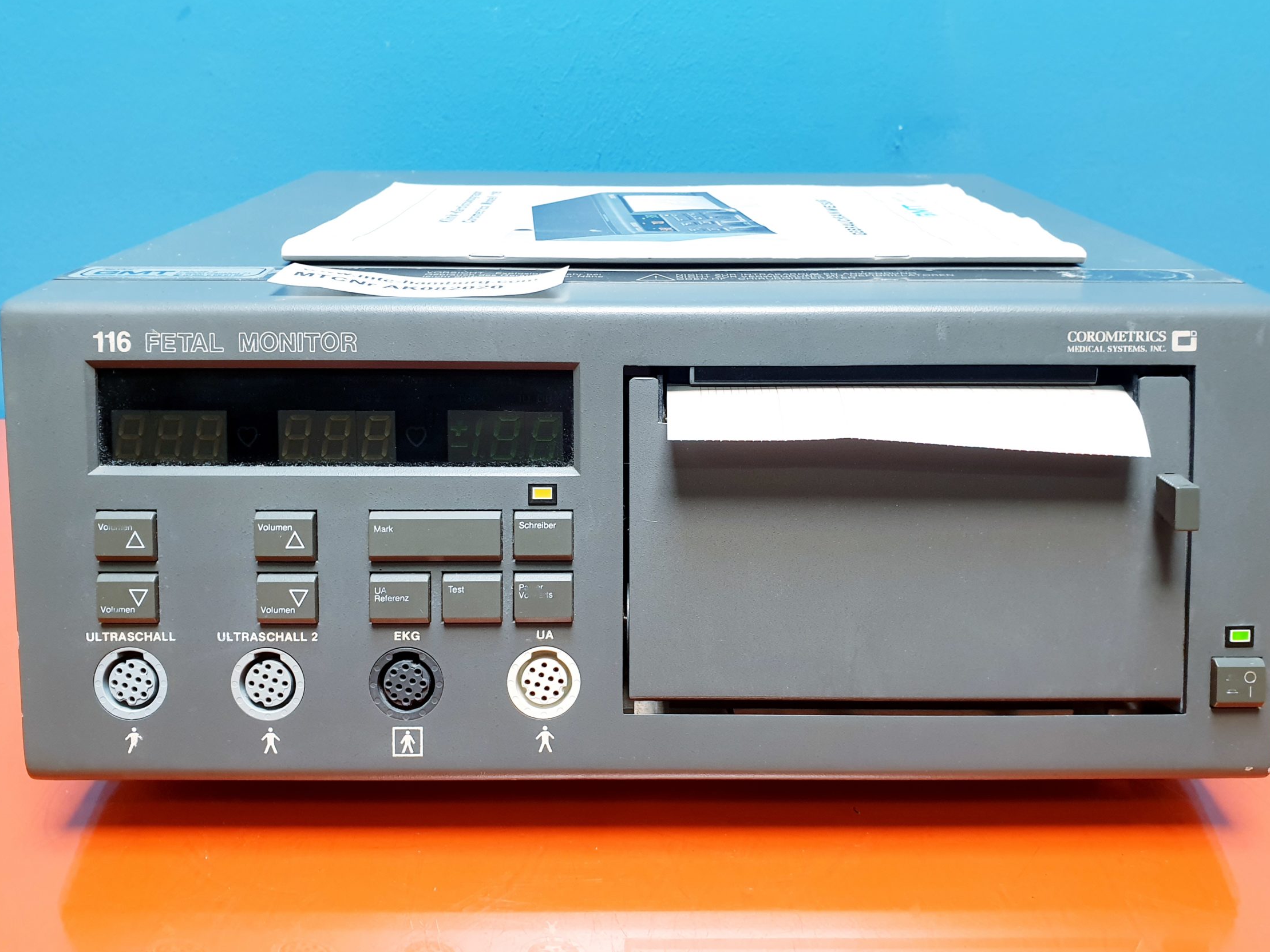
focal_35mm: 30
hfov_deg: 59.9
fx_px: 1101
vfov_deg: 46.8
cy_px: 479
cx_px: 671
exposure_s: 1/50
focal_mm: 4.3
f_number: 2.4
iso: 125
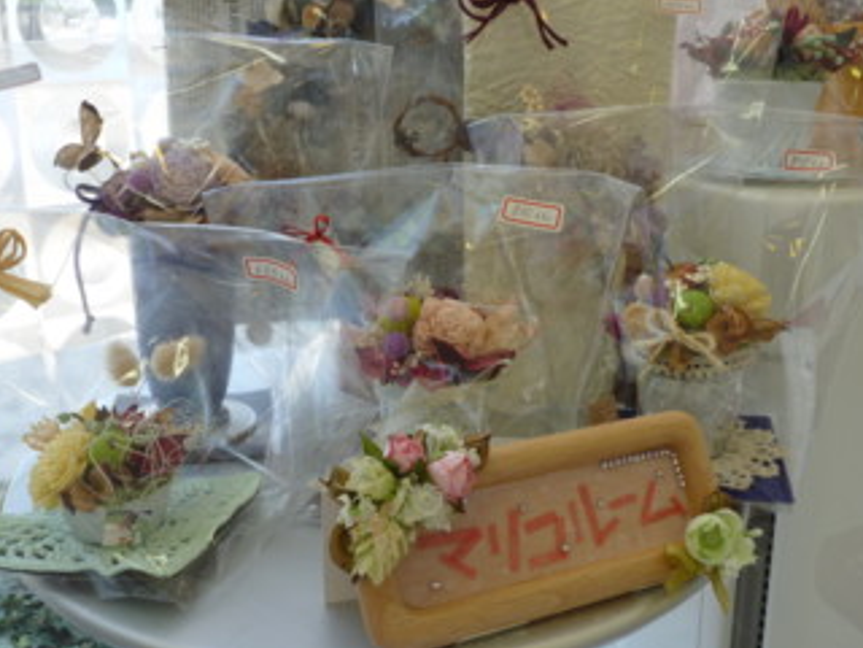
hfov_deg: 48.9
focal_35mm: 38
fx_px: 947
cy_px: 324
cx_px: 472
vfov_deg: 37.7
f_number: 3.2
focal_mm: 4.8
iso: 80
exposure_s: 1/100
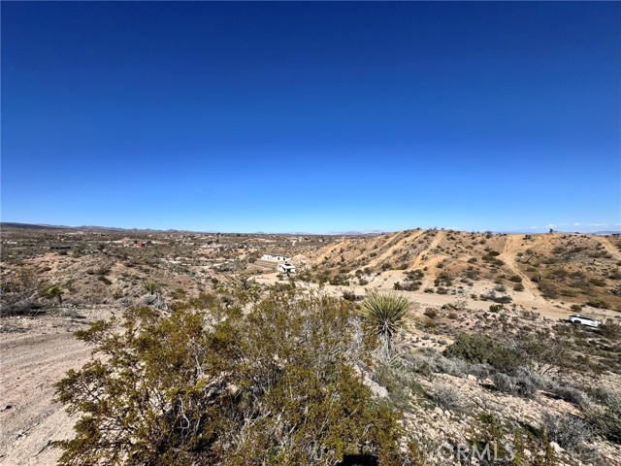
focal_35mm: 14
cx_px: 310
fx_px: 251
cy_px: 233
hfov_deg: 102.1
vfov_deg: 85.7
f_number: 2.2
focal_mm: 2.22
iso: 50
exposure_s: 1/3247
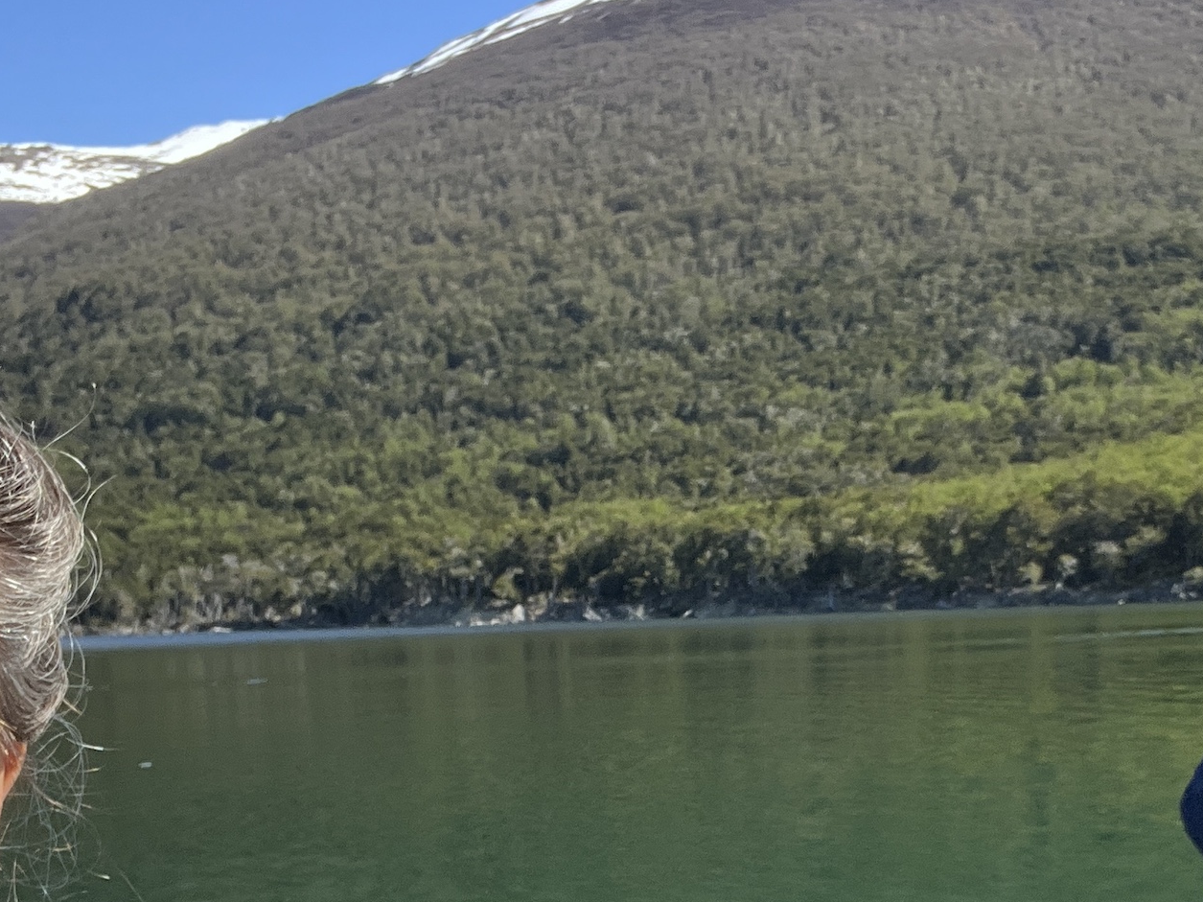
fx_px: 1911
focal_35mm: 55
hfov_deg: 34.4
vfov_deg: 25.5
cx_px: 849
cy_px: 860
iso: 32
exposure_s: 1/1058
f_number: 2.2
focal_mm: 2.71
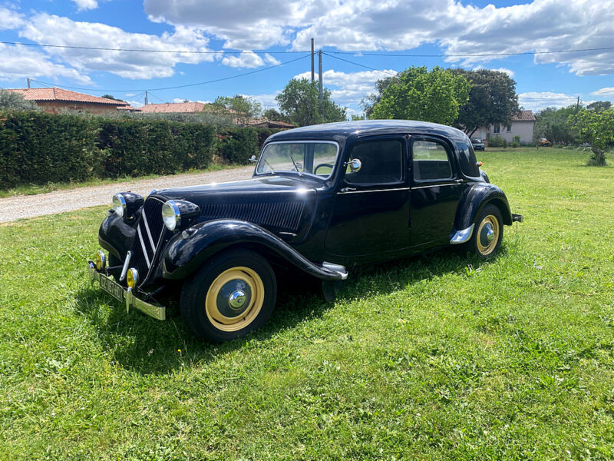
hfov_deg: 67.3
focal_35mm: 26
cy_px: 230
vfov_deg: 53.1
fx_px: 461
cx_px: 307
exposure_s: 1/2410
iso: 32
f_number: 1.8
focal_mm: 4.25
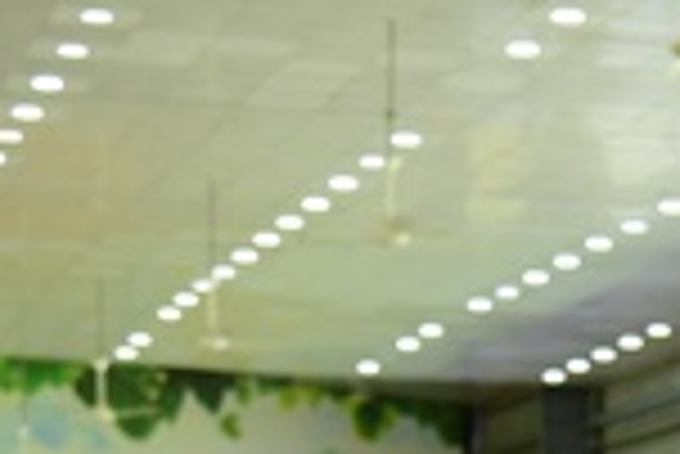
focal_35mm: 172
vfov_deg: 7.6
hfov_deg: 11.5
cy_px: 939
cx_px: 950
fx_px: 3252
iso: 320
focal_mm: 40
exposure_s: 1/80
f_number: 4
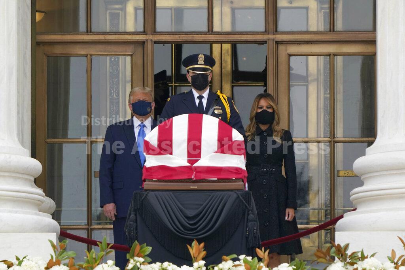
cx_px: 202
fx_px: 11386
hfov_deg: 2.0
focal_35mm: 1012
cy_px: 135
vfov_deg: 1.4
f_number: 14
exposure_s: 1/160
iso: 1000
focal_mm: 1012
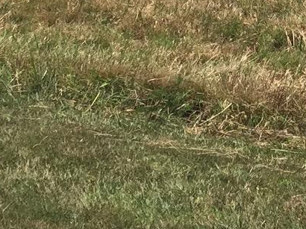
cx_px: 326
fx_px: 1281
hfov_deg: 13.4
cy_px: -295
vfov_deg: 9.3
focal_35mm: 145
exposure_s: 1/2475
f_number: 2.2
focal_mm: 4.15
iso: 32
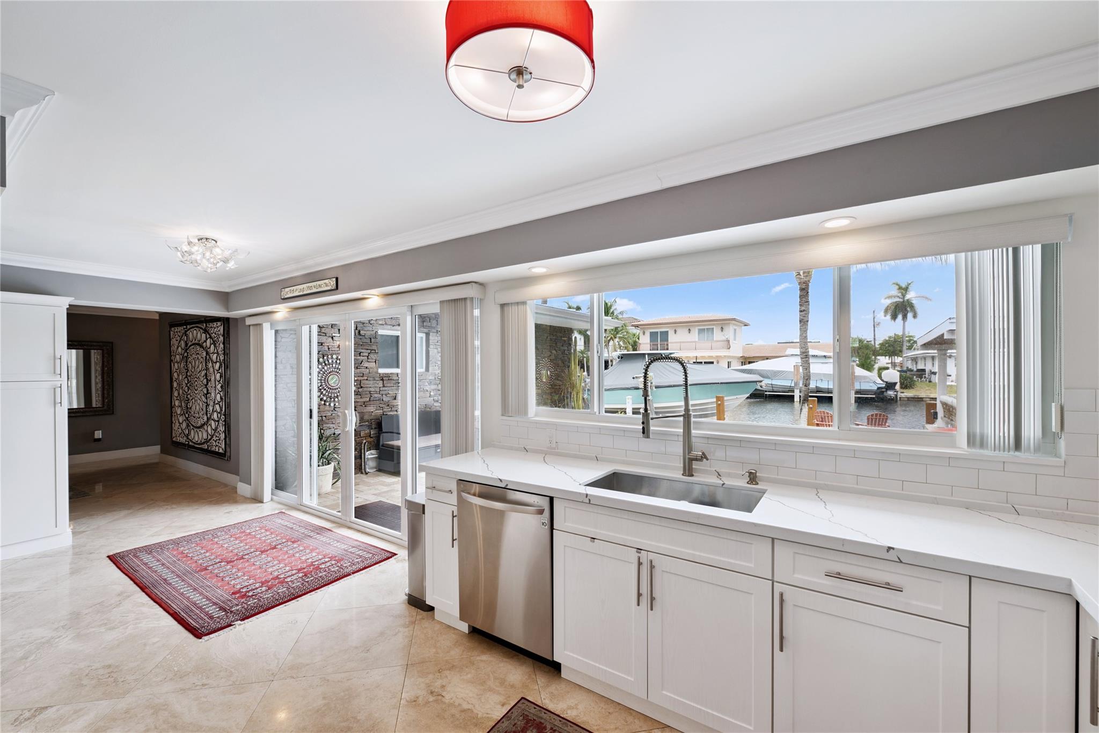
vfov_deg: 77.3
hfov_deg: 100.4
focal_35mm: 15
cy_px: 366
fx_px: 458
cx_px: 550
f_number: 7.1
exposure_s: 1/100
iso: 250
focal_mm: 15
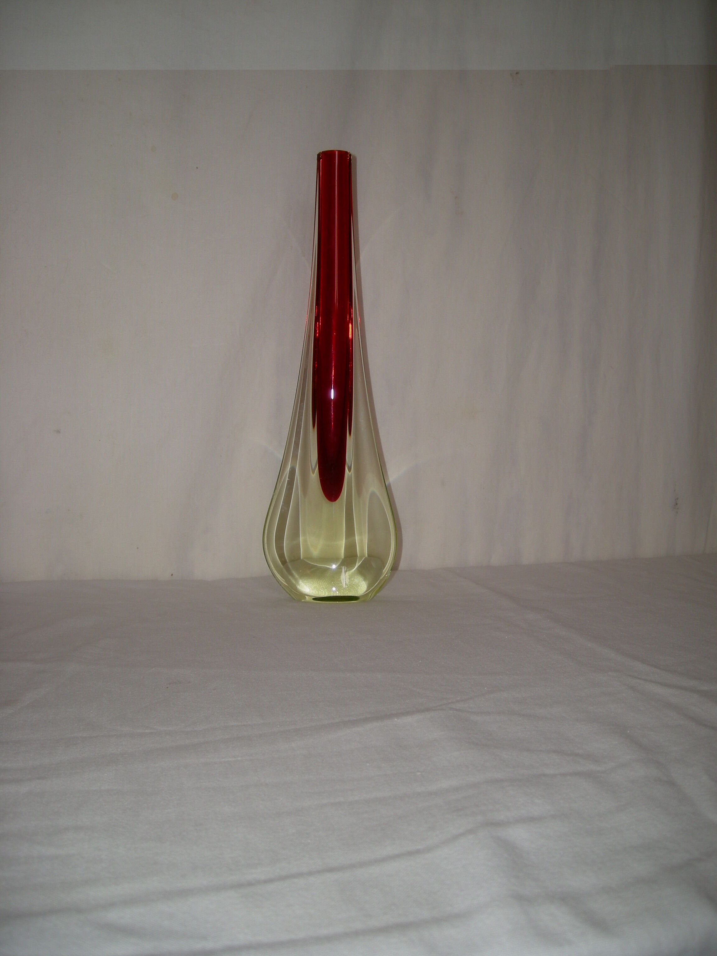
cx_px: 358
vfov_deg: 52.6
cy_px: 478
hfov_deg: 40.7
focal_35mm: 35
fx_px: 967
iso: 50
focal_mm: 5.7
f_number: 2.8
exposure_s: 1/54.5
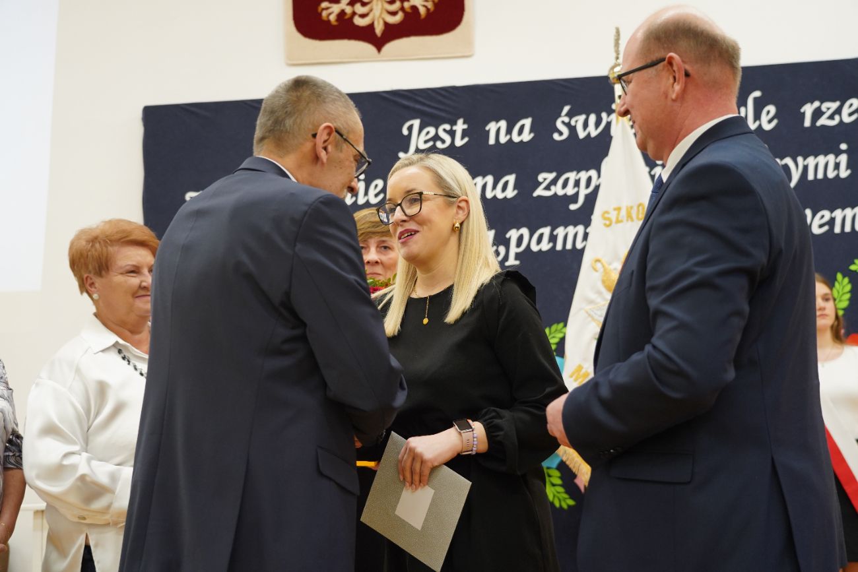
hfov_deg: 43.6
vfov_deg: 29.9
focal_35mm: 45
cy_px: 286
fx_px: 1073
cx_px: 429
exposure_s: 1/125
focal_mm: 45
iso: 1600
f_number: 4
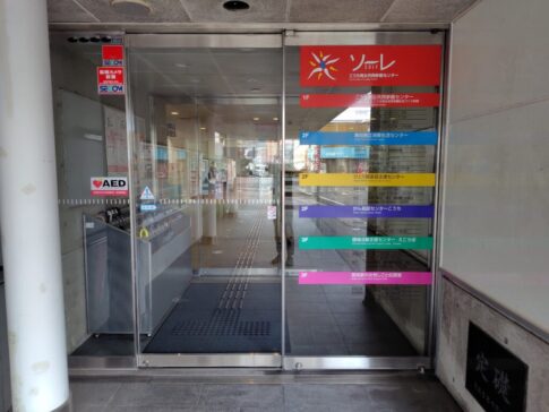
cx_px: 274
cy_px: 206
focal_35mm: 23
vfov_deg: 58.9
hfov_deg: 73.9
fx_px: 365
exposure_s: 1/120
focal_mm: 5.6
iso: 269
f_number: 1.9
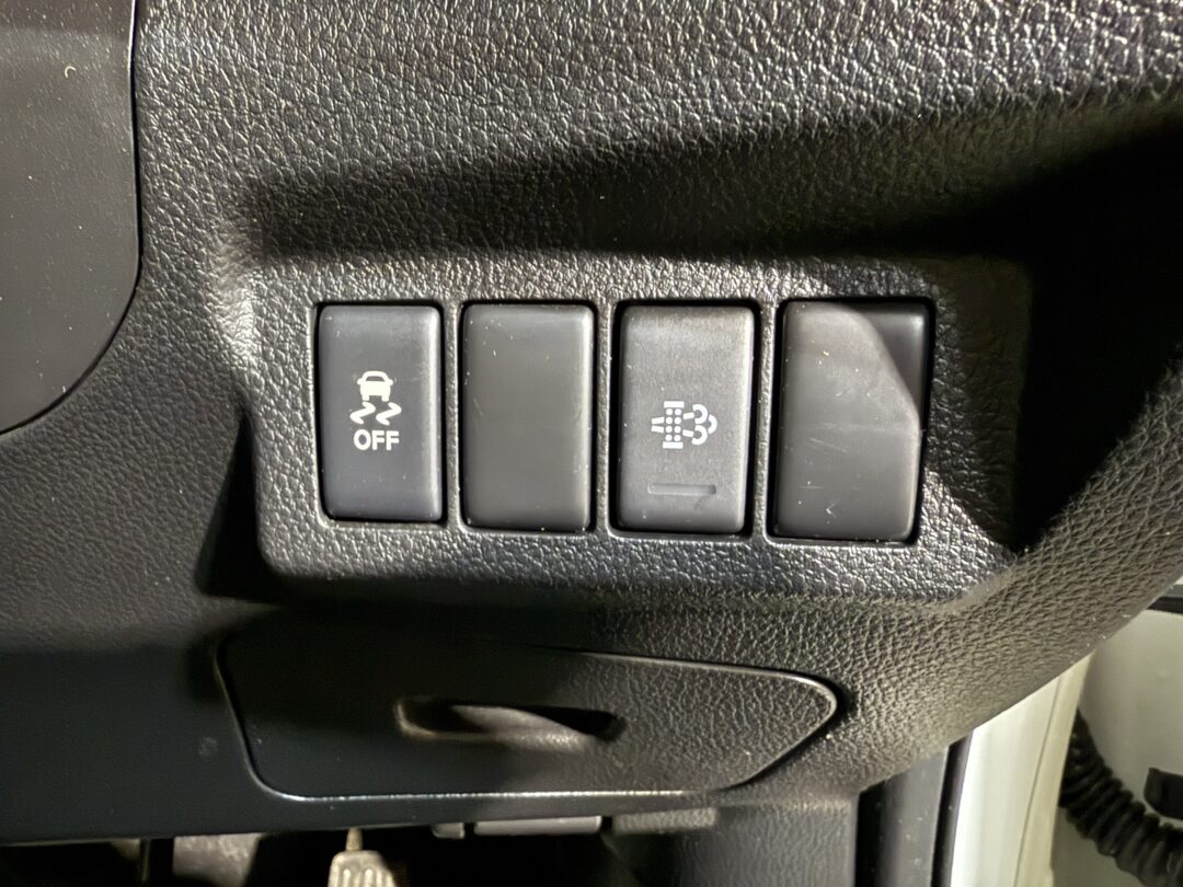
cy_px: 444
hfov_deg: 71.6
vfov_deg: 56.8
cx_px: 592
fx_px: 820
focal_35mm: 24
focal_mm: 2.22
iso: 1000
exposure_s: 1/13
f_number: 2.2
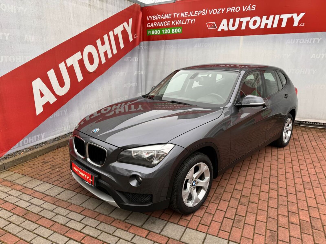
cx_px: 163
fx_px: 226
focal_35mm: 24
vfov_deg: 56.8
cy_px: 122
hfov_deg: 71.6
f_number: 1.78
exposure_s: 1/121
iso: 64
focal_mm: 6.86
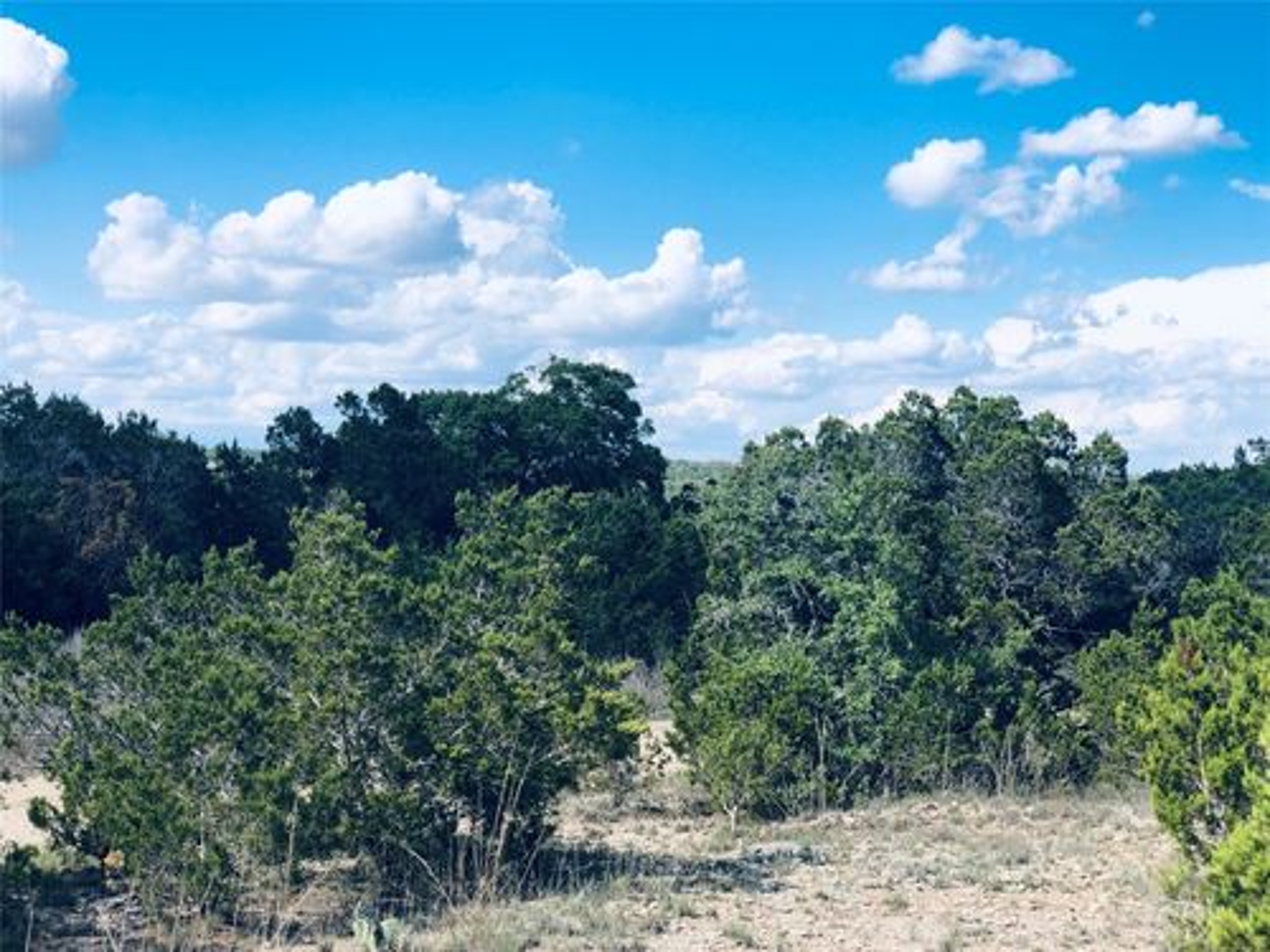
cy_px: 476
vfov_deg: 28.0
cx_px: 635
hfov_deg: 36.8
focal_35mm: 52
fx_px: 1908
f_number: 2.4
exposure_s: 1/1116
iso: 16
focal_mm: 6
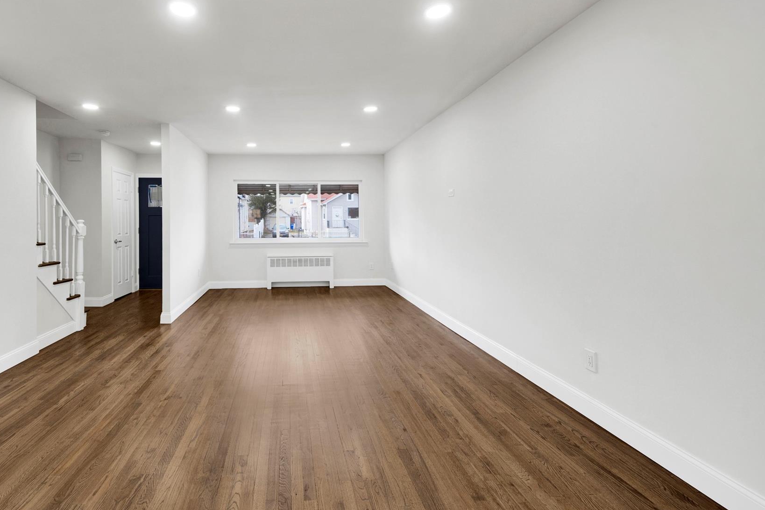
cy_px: 217
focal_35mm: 30
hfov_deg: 61.5
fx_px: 637
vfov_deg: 43.5
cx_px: 318
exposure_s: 1/13
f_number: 9
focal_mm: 16
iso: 100
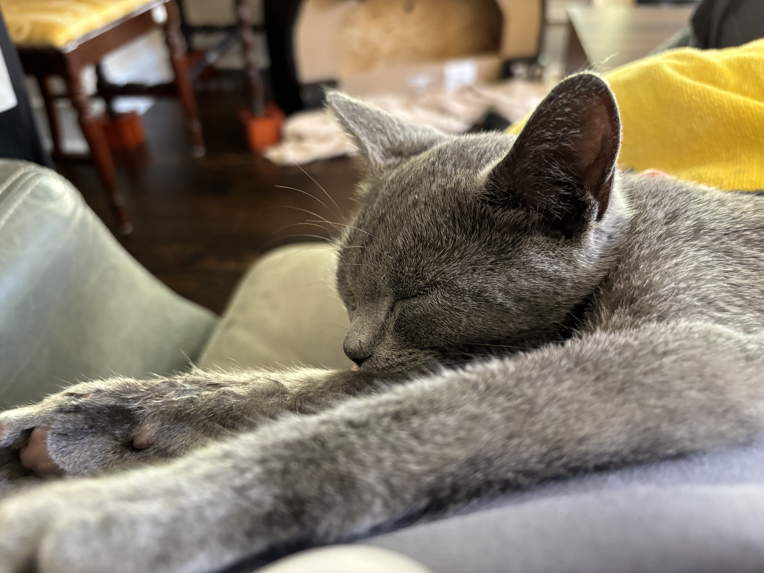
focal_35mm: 26
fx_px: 574
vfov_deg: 53.1
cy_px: 286
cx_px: 382
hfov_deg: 67.3
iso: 640
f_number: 1.6
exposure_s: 1/33
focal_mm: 5.96
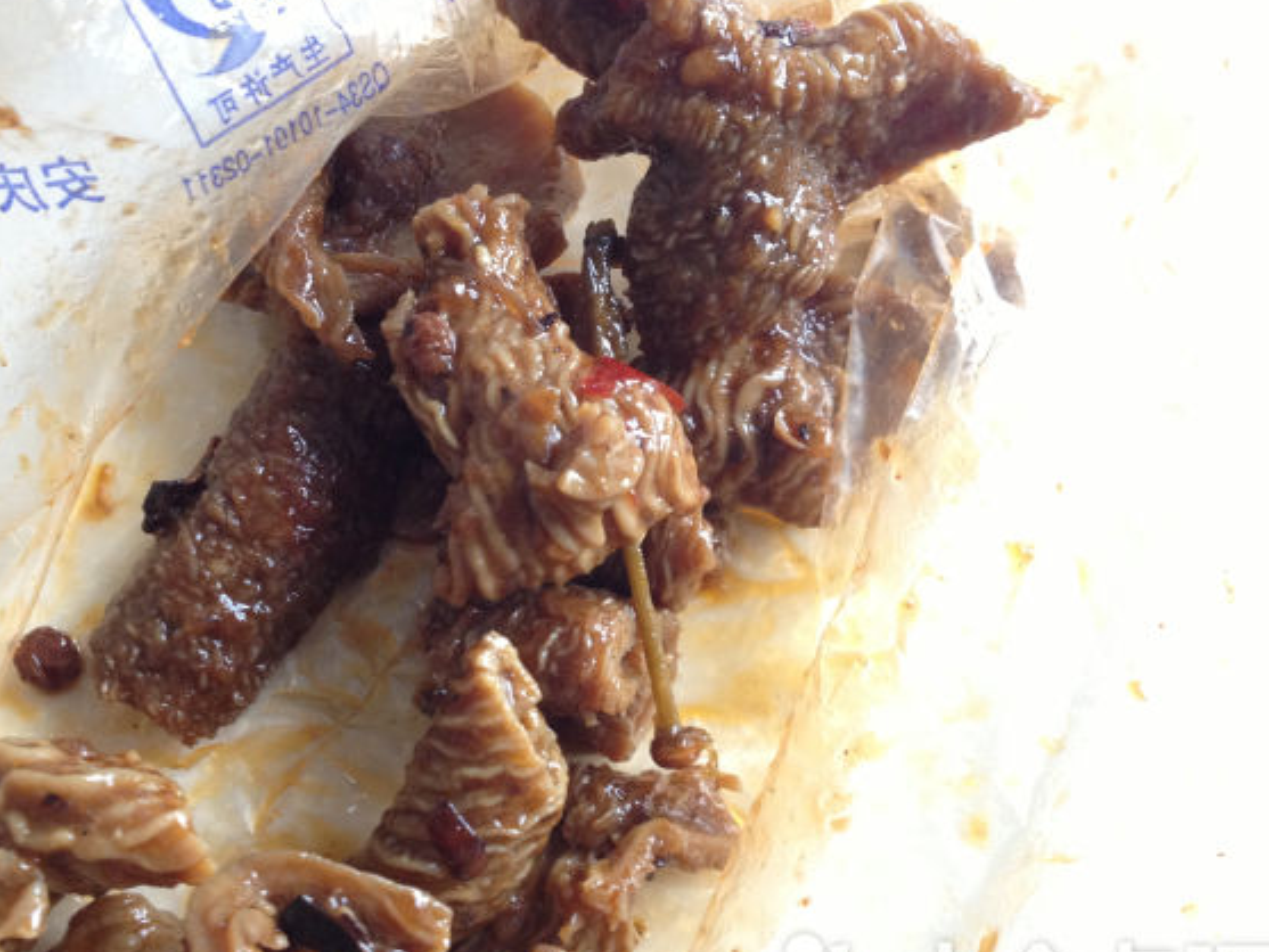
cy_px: 509
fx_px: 1613
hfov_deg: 42.8
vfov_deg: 32.9
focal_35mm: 44
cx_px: 538
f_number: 2.4
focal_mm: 4.28
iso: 125
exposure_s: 1/20
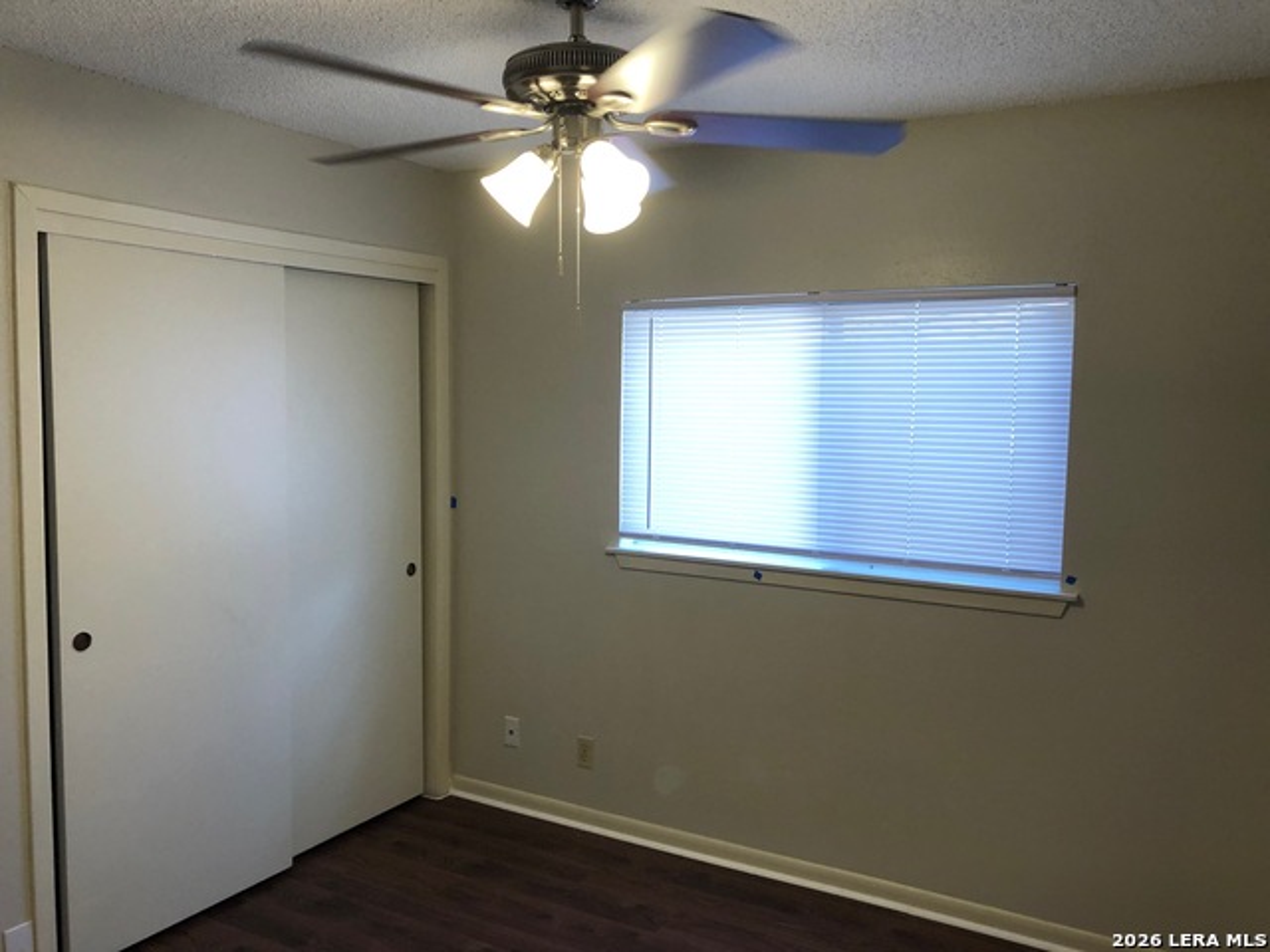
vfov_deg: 49.7
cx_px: 635
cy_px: 476
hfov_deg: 63.4
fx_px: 1027
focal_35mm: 28
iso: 25
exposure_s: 1/40
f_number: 1.8
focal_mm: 3.99
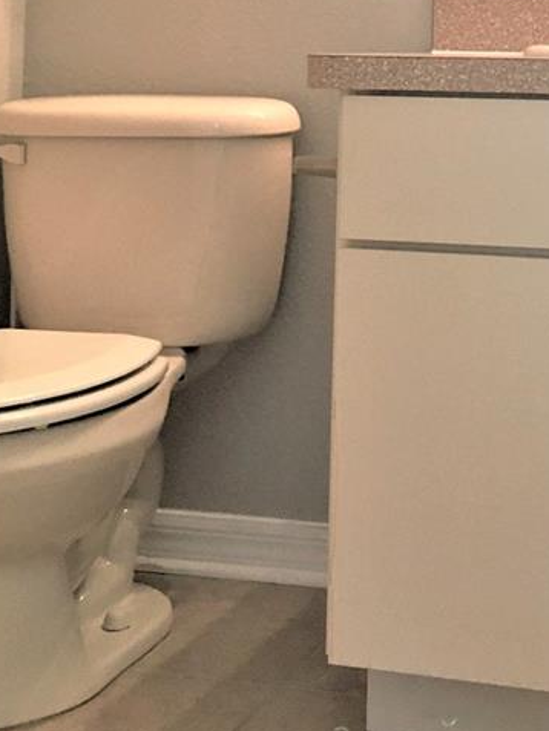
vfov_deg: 25.0
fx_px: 1543
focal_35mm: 73
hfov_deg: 19.8
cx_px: 498
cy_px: -57
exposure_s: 1/33
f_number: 2.2
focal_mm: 4.15
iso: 125
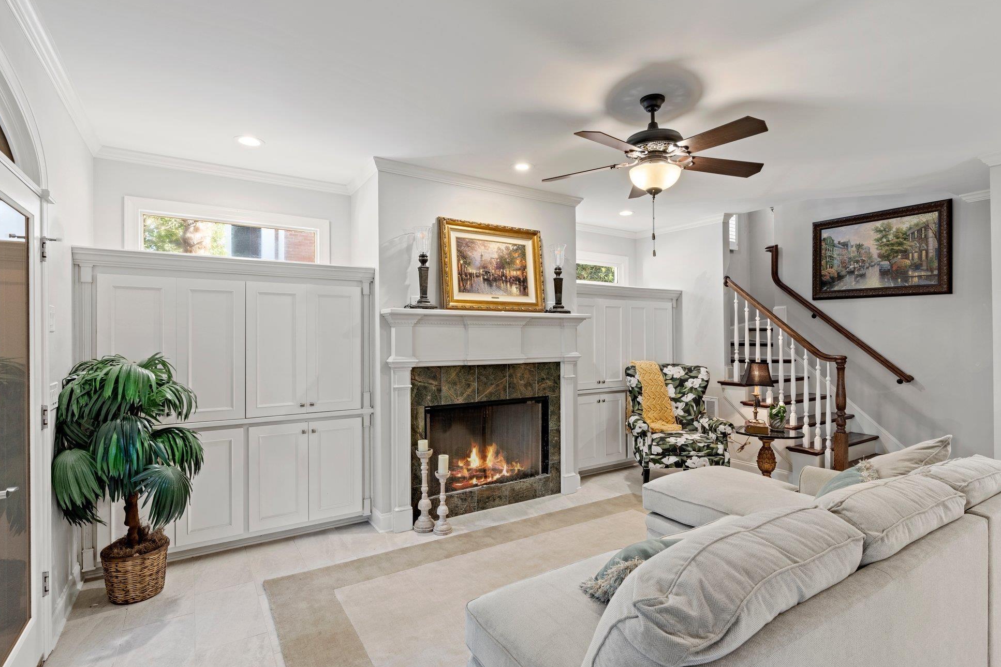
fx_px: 500
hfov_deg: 90.0
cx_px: 509
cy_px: 340
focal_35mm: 18
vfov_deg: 67.4
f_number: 8
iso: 200
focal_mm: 17
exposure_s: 1/4
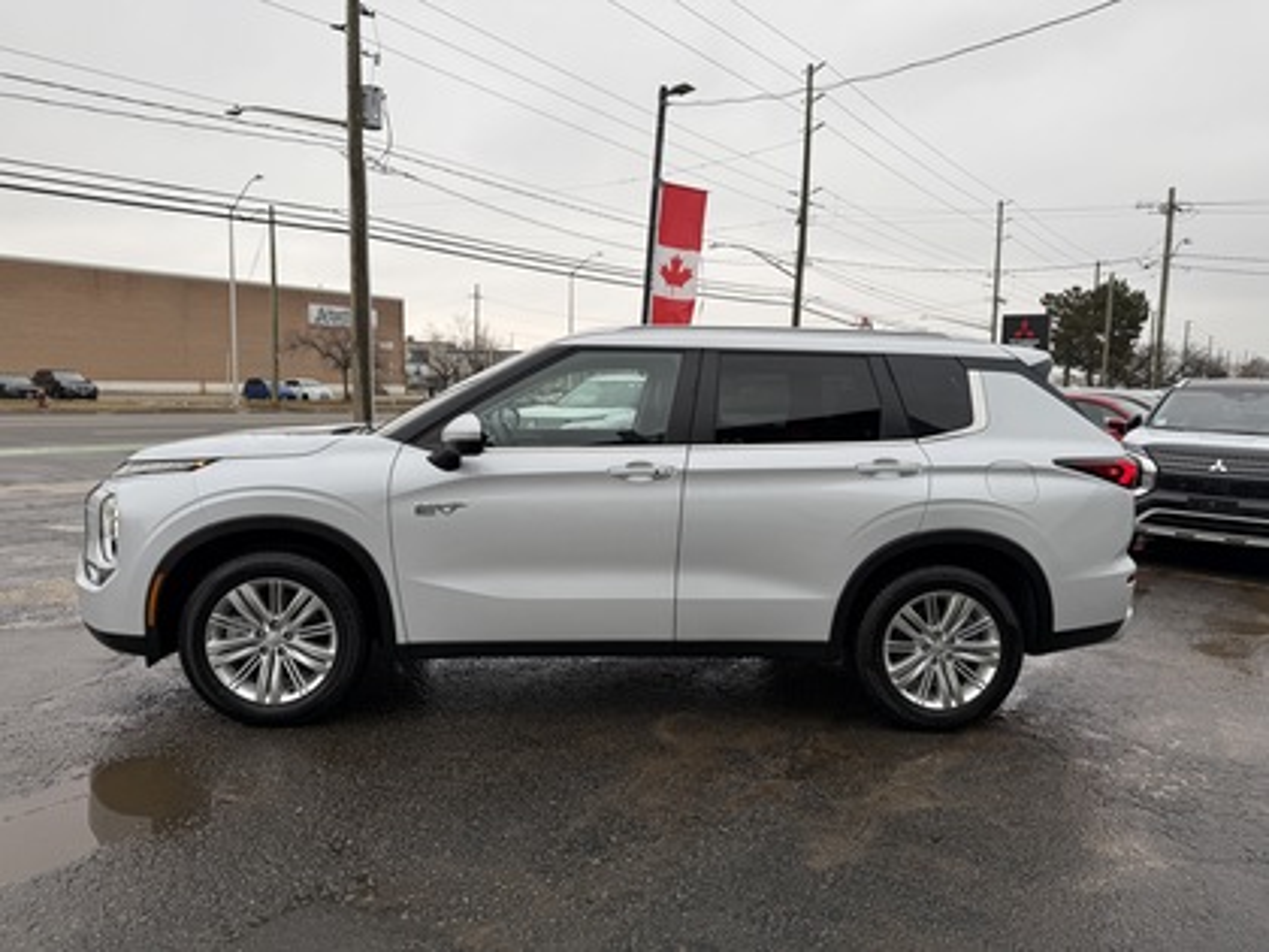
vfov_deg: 56.8
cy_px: 476
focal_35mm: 24
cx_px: 634
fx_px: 880
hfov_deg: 71.6
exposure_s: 1/299
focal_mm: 6.76
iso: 80
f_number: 1.78
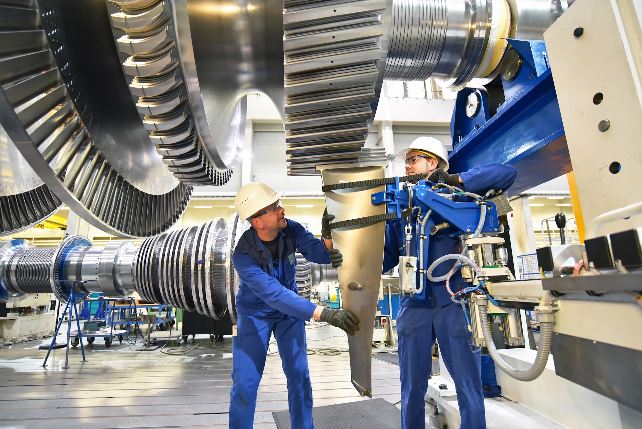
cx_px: 321
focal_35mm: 18
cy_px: 214
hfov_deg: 90.0
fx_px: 321
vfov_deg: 67.5
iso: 2200
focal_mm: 18
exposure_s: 1/100
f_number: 3.5
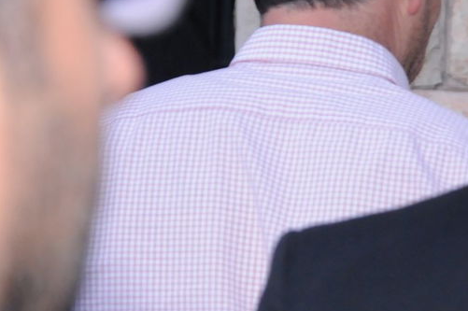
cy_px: 124
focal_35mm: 230
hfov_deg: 8.9
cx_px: 294
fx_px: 2992
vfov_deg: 6.0
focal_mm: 55
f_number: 4.2
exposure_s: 1/125
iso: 1250
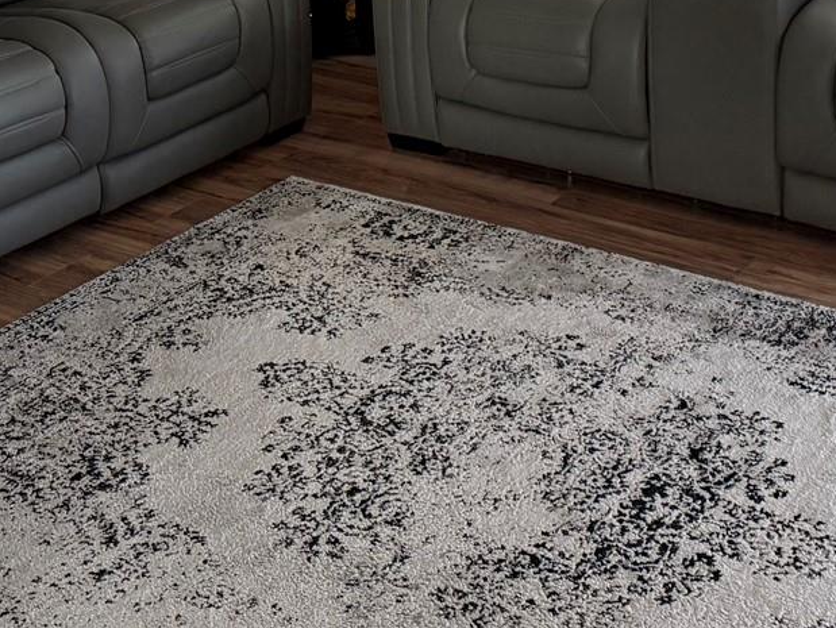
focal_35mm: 62
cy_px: -115
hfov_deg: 31.1
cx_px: 344
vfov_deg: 22.0
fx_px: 1498
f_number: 1.78
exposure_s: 1/60
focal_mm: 6.76
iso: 640
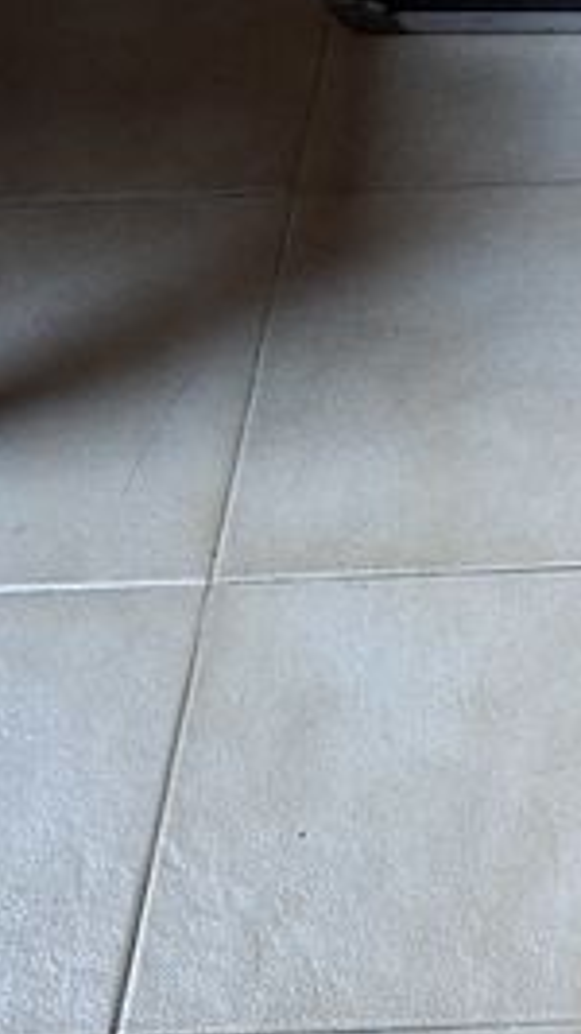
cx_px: 1449
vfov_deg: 22.7
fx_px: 2577
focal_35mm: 94
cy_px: 414
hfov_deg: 10.7
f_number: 1.8
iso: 320
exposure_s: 1/33
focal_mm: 5.54
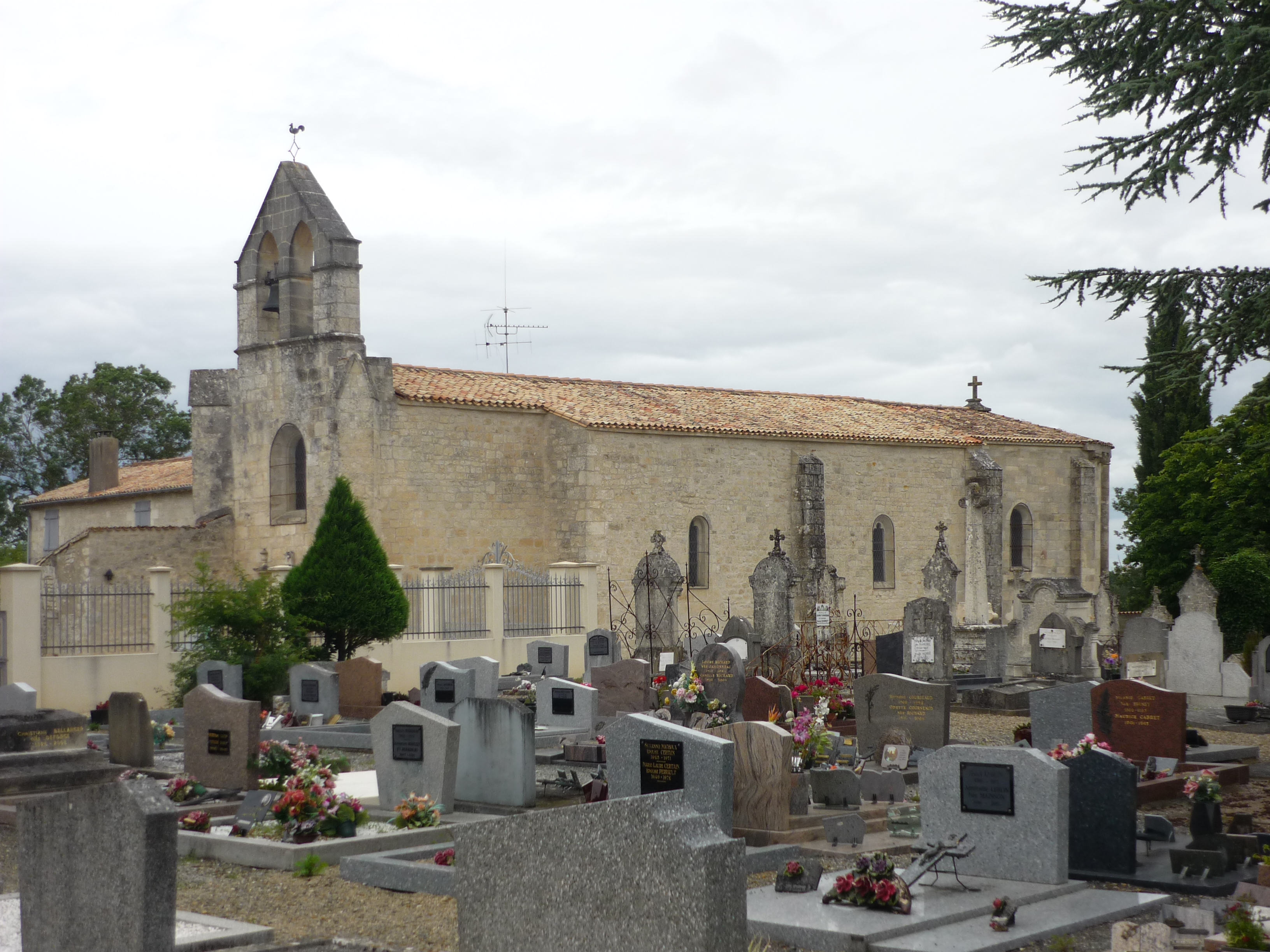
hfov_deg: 40.4
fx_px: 1724
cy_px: 476
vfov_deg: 30.9
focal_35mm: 47
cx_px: 635
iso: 100
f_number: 9
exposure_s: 1/125
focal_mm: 7.8
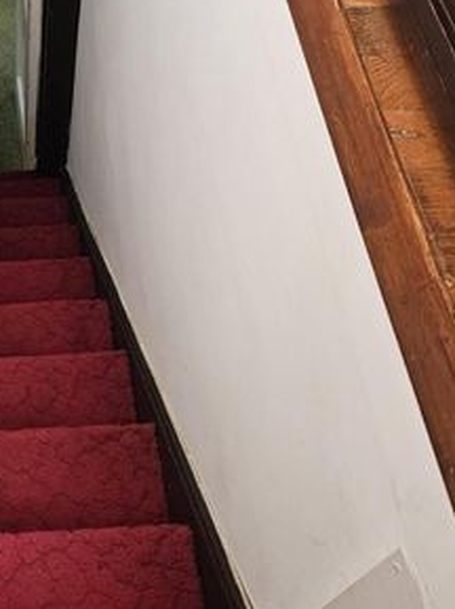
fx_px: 896
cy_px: 276
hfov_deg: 27.0
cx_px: 2
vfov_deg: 37.5
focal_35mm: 51
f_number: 1.8
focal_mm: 5.4
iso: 500
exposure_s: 1/120
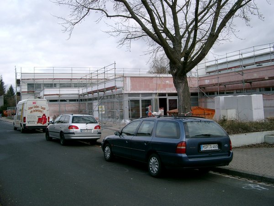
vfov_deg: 38.7
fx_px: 293
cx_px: 137
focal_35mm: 37
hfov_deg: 50.1
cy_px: 103
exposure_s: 1/400
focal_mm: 7.6
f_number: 5
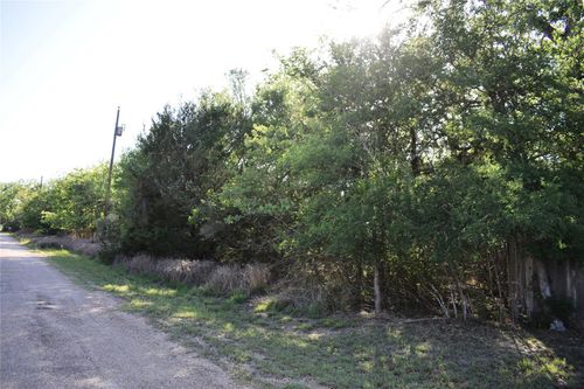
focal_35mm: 27
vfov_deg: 47.9
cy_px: 194
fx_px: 438
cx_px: 292
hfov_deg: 67.4
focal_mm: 18
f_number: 5
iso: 100
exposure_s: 1/200
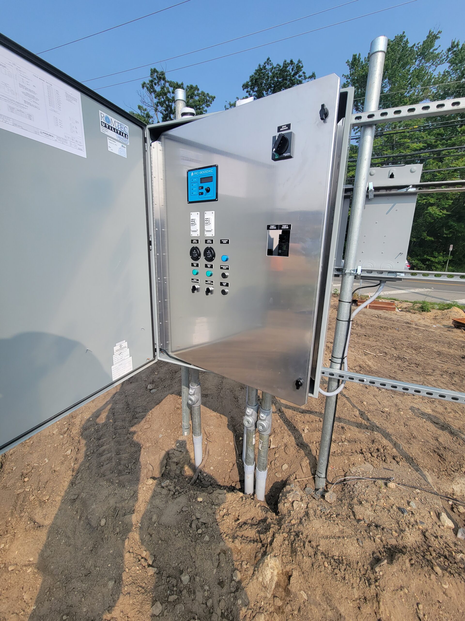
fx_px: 233
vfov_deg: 106.2
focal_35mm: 13
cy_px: 310
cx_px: 232
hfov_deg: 89.9
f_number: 2.2
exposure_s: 1/1406
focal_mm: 2.2
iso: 50
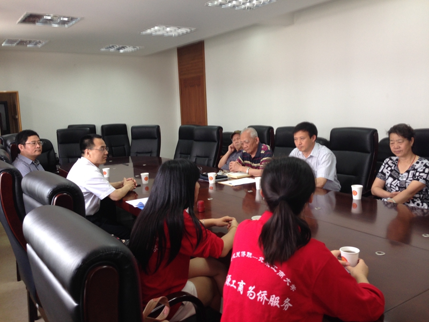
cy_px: 161
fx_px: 409
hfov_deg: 55.4
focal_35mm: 33
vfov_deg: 42.9
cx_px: 214
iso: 50
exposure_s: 1/20
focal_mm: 4.12
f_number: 2.4
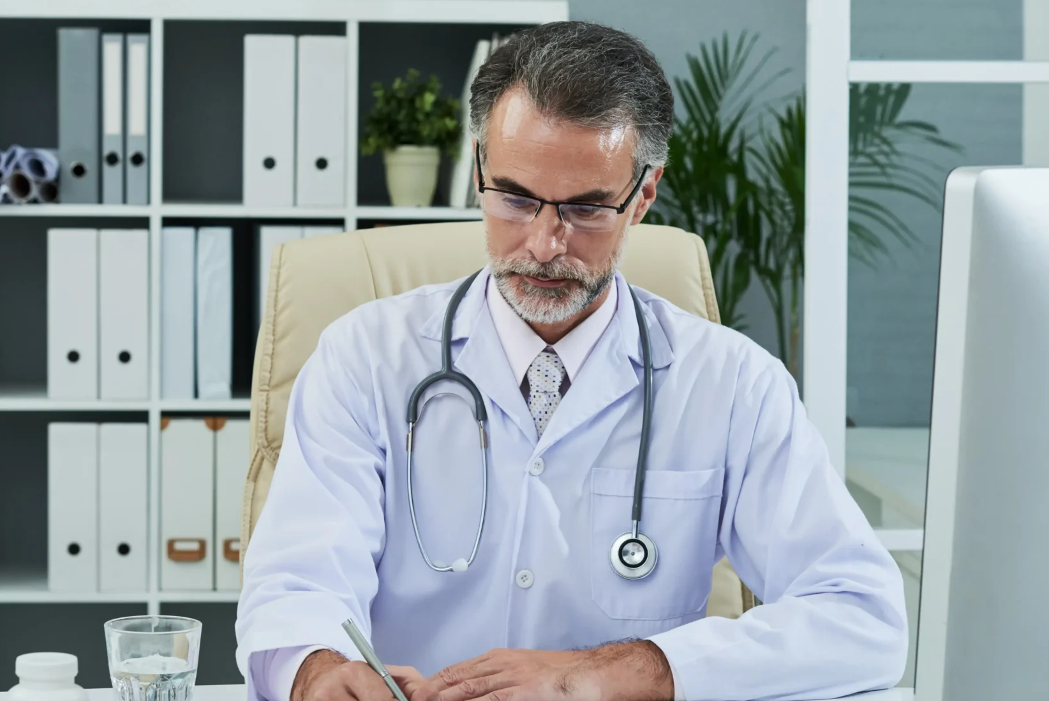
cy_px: 359
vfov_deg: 12.6
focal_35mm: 109
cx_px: 547
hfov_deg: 18.7
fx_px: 3178
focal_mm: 70
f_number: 8
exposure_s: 1/250
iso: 400
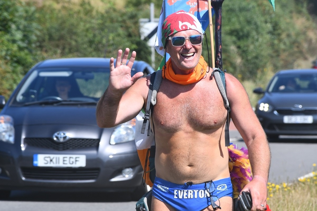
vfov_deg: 6.5
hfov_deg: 9.8
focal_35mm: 210
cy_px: 106
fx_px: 1850
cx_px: 158
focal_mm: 140
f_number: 8
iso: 200
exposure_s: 1/500
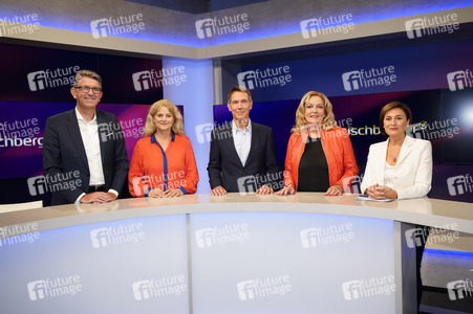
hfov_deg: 58.8
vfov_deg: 41.1
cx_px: 236
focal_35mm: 32
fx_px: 420
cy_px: 157
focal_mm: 32
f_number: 5.6
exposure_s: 1/125
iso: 2000
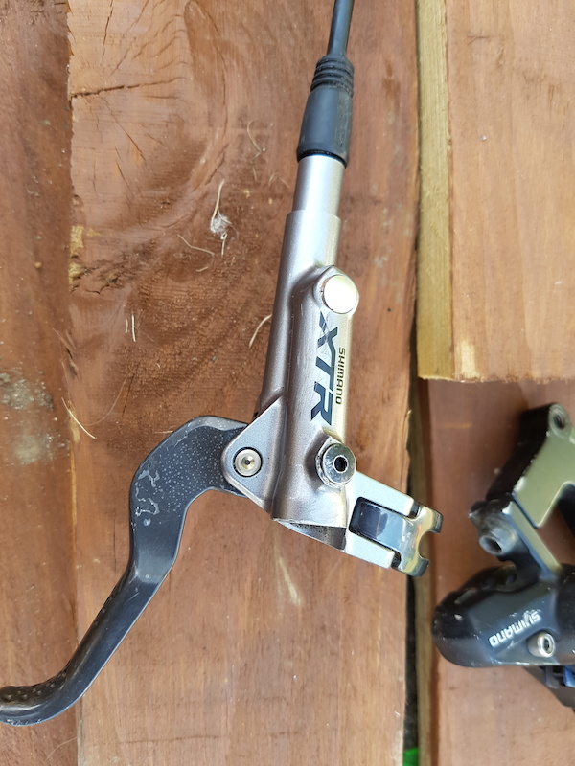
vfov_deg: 67.3
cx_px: 288
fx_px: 576
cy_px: 383
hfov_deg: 53.1
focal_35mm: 26
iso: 50
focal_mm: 4.2
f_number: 1.7
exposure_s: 1/107
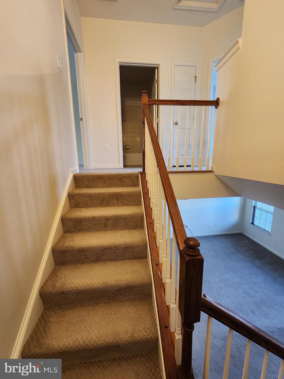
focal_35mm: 13
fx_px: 142
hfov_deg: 89.9
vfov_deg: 106.2
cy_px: 190
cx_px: 142
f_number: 2.2
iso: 320
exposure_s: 1/40
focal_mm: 2.2
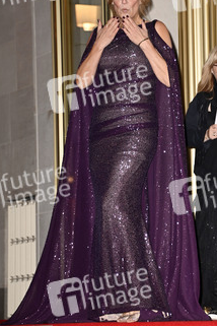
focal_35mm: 168
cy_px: 140
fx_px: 1519
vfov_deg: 12.2
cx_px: 129
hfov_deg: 8.2
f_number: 5.6
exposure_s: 1/250
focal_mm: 135
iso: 1600
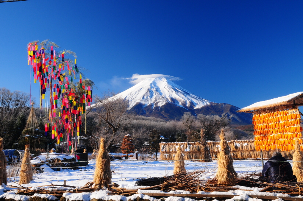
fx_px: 353
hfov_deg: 46.5
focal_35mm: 42
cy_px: 100
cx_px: 152
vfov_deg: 31.8
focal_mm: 28
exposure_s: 1/10
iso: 200
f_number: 25
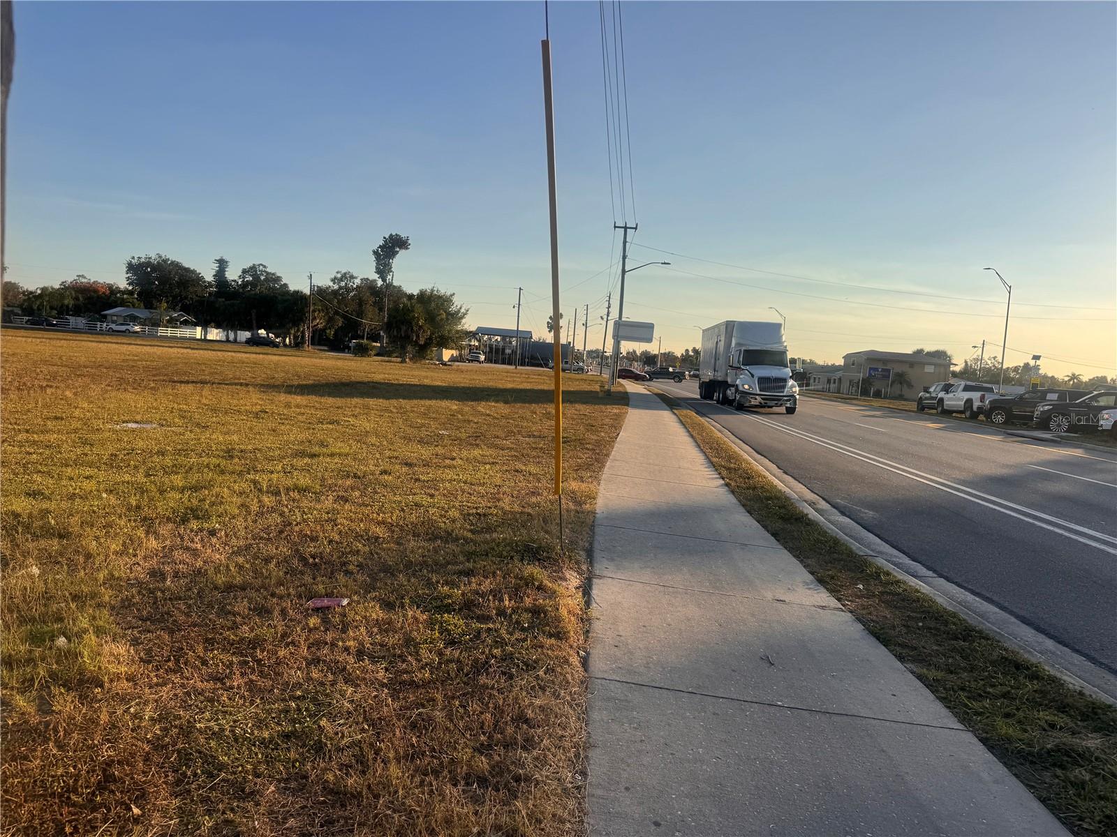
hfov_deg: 71.6
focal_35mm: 24
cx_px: 558
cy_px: 418
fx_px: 774
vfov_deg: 56.8
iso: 80
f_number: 1.78
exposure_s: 1/5814
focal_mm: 6.76
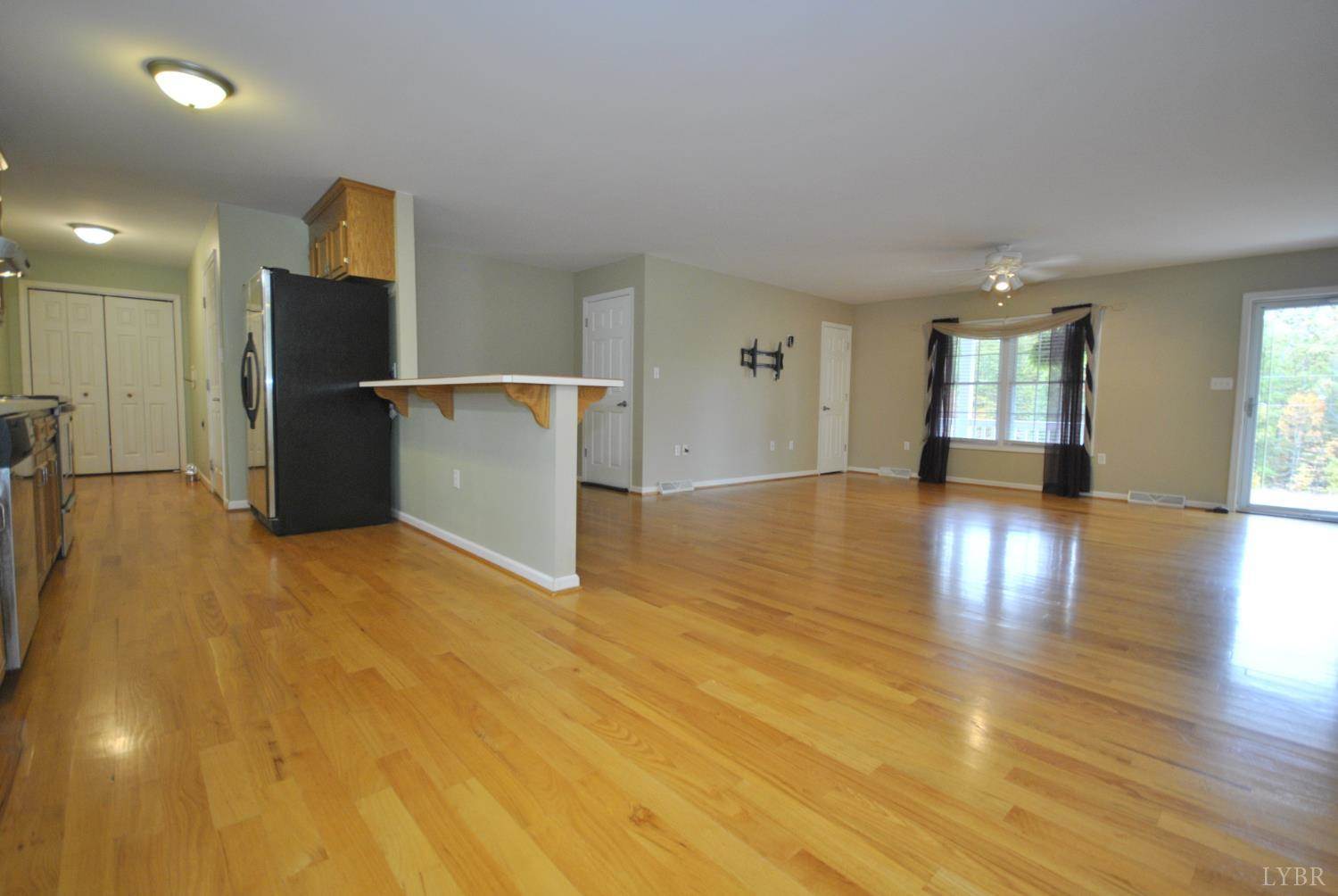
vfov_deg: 77.5
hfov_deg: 100.3
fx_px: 558
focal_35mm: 15
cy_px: 448
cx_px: 669
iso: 400
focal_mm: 10
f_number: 4
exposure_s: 1/25
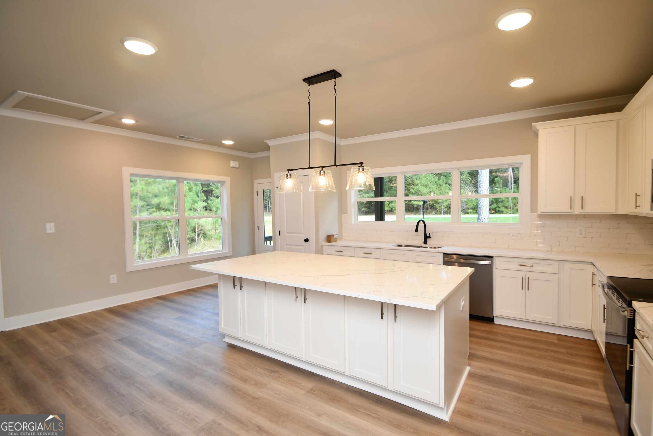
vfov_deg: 77.3
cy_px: 218
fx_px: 272
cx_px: 326
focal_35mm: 15
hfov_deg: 100.4
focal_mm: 10
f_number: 4
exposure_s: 1/60
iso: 200
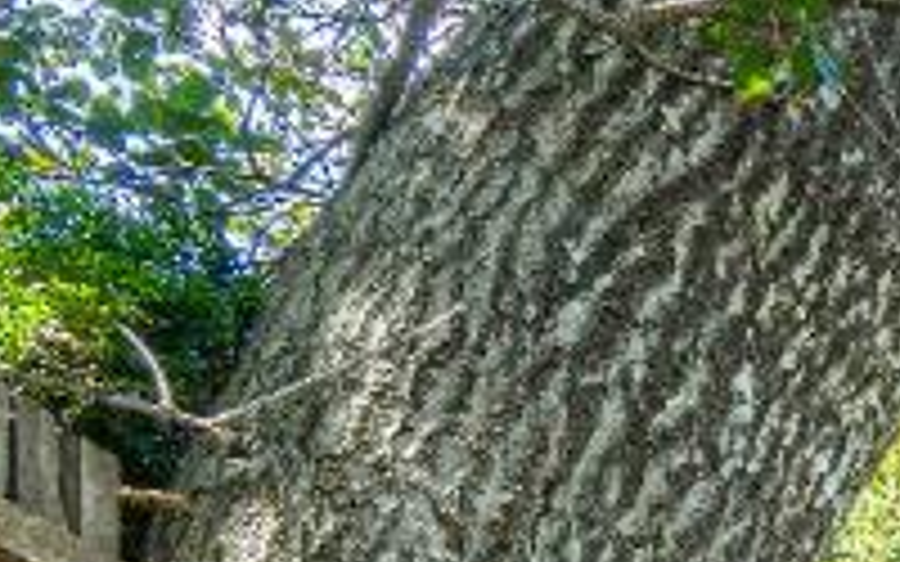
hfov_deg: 12.8
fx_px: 2624
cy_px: 1731
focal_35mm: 107
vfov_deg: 9.4
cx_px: 2376
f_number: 9
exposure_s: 1/50
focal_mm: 14
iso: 250
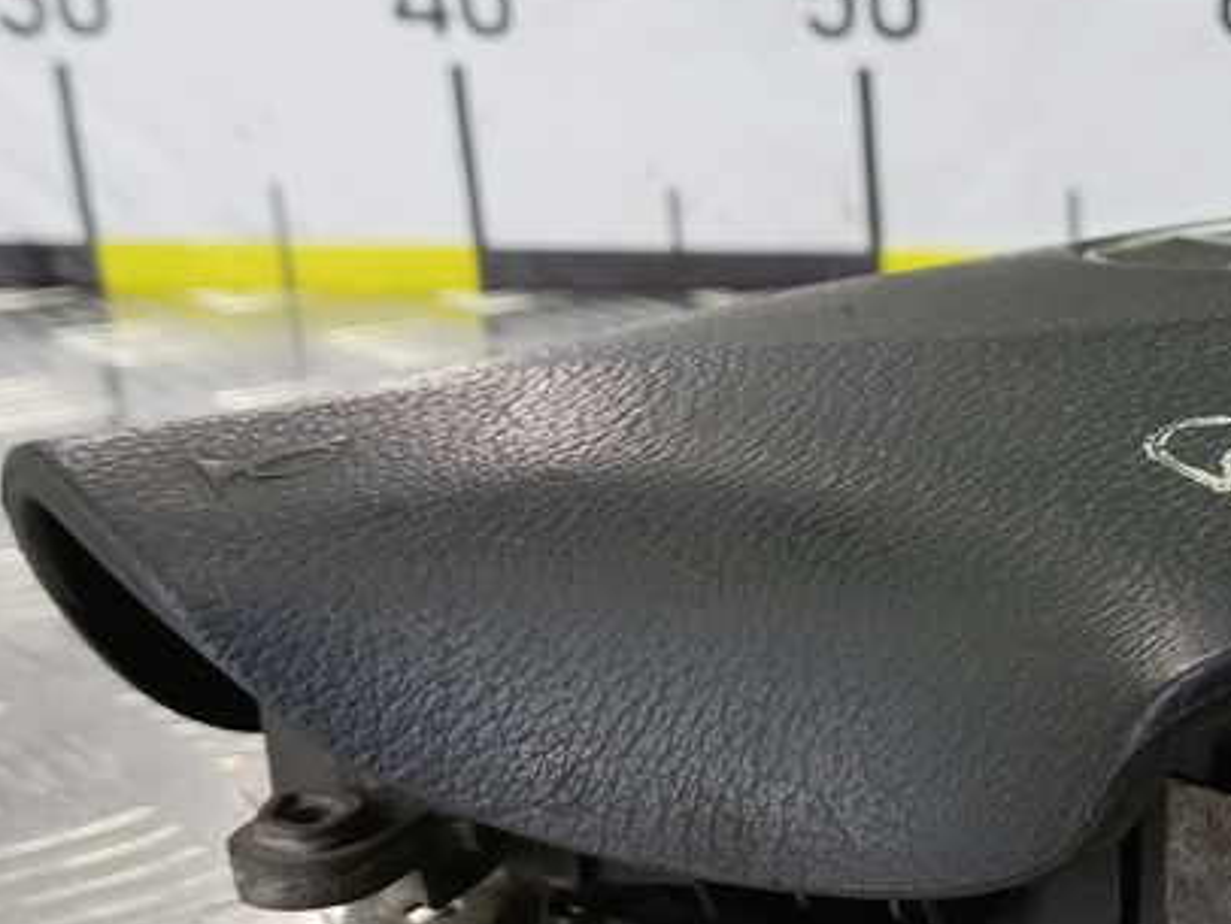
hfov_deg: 31.0
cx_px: 1204
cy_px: 633
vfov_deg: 25.1
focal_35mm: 58
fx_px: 2064
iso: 182
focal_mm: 4.11
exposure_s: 1/50
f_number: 1.6
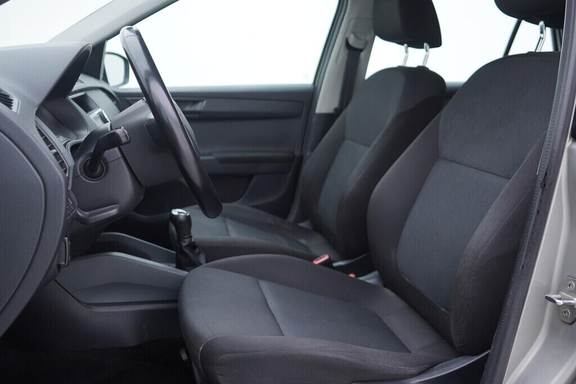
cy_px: 192
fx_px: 576
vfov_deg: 36.9
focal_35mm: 36
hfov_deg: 53.1
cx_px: 288
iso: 125
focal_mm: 24
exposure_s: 1/40
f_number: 2.8
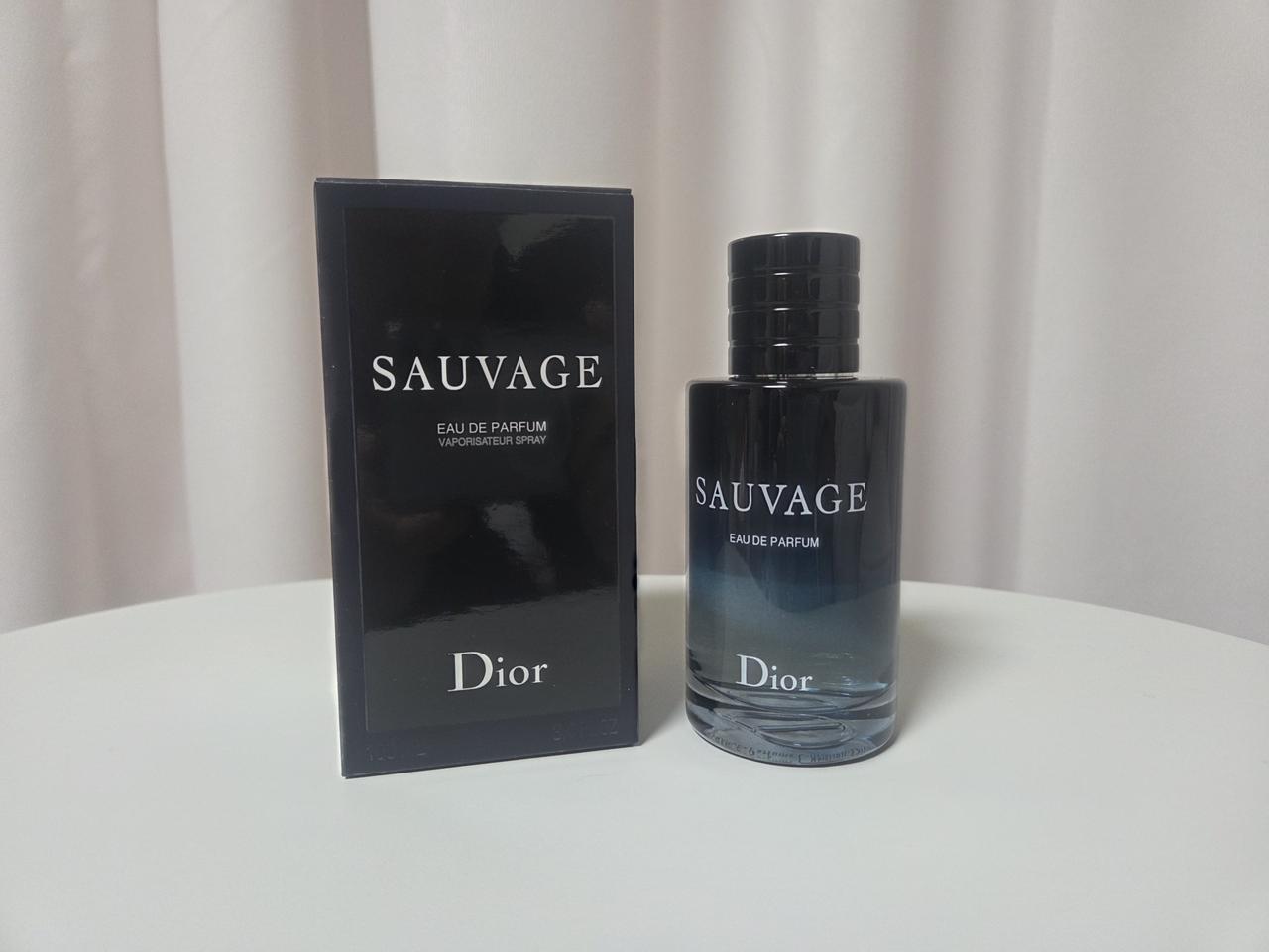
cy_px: 476
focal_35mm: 23
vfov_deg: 58.9
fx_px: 843
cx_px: 634
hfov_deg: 73.9
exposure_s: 1/120
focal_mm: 5.4
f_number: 1.8
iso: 200
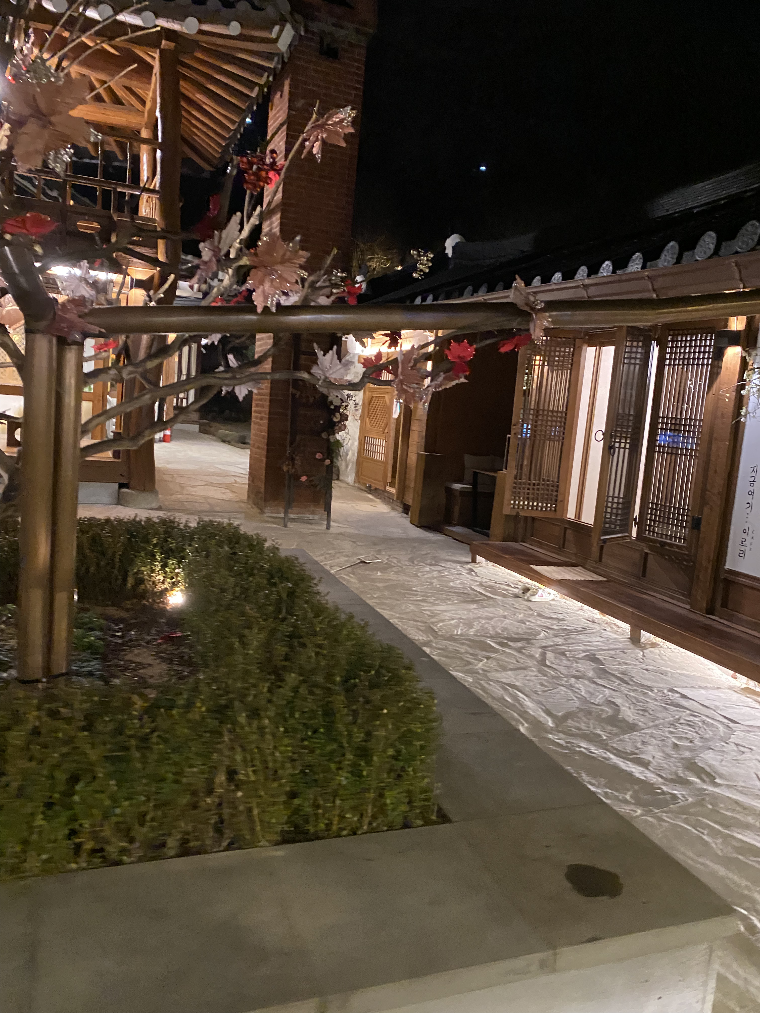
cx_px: 380
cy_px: 506
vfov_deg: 67.3
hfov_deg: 53.1
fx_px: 761
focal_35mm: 26
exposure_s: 1/30
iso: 640
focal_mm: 4.25
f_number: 1.8
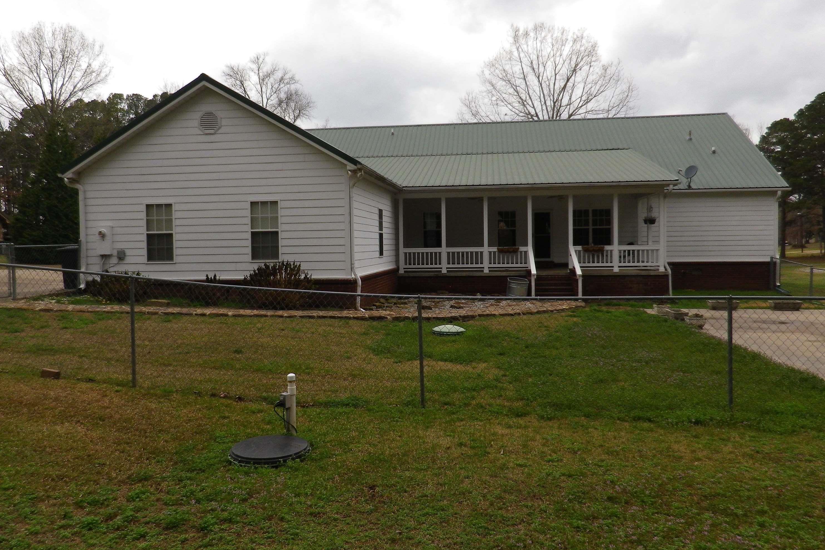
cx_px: 410
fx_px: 619
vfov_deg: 47.9
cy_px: 256
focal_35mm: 27
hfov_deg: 67.4
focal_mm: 4.5
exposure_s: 1/640
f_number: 3.5
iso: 80
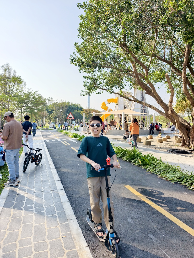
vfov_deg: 73.9
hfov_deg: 58.9
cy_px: 129
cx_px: 97
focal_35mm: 23
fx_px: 172
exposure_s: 1/2000
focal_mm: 6.54
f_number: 1.57
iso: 71
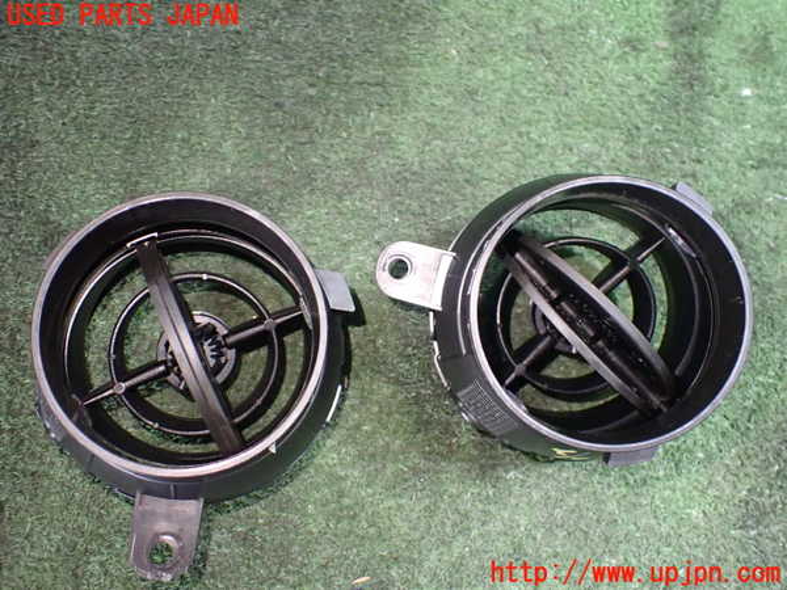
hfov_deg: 60.0
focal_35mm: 30
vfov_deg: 46.8
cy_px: 295
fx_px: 682
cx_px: 394
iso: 800
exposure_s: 1/40
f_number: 2.3
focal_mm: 5.4
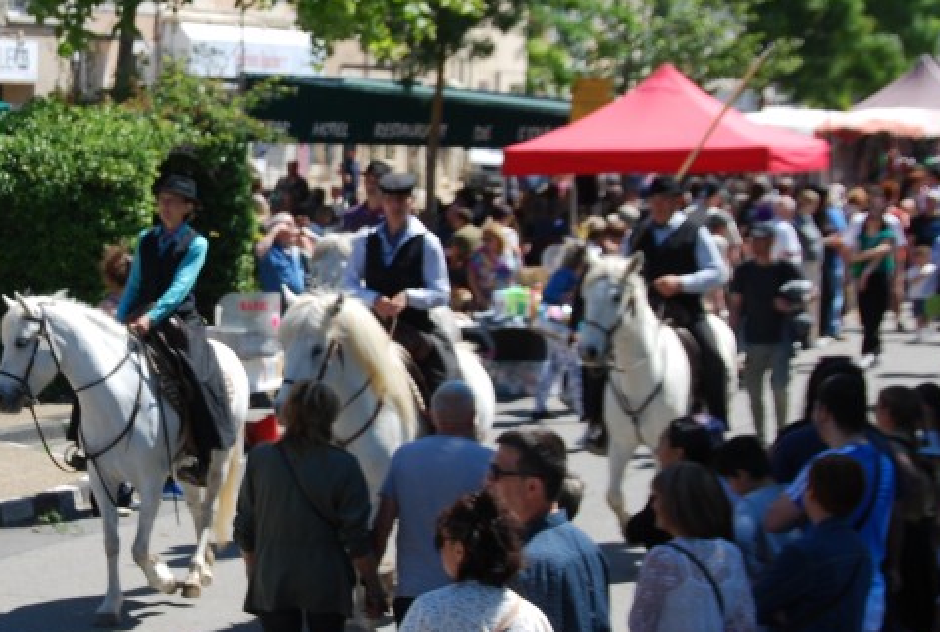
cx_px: 102
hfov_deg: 16.9
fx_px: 3115
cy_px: 270
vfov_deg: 11.6
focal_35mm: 119
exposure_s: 1/200
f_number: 7.1
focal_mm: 42
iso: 100
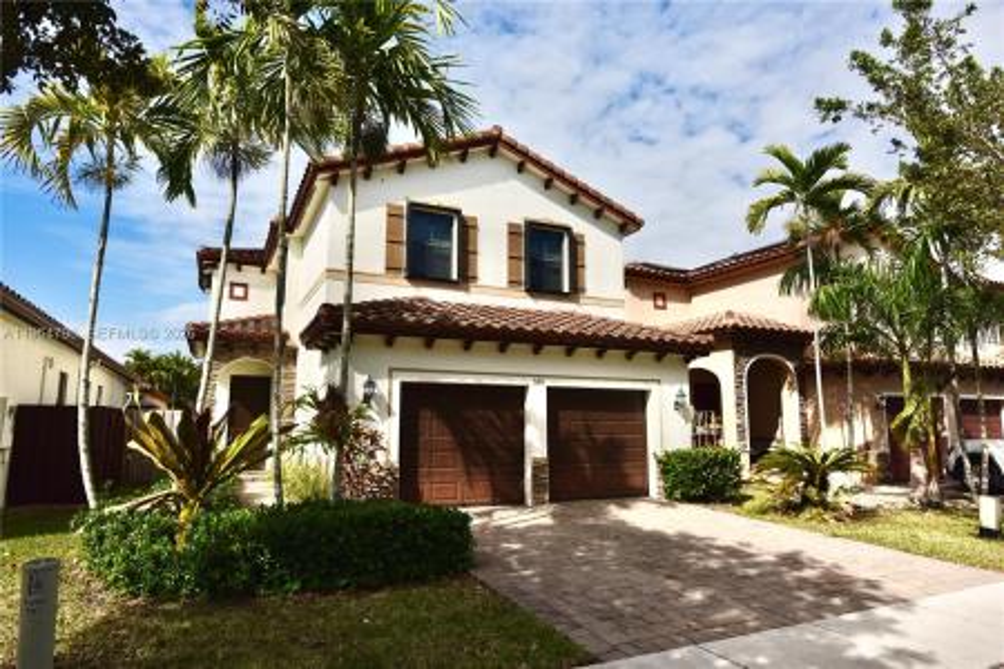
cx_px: 502
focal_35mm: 23
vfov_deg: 55.1
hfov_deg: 76.1
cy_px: 334
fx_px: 641
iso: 200
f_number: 8
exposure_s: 1/1600
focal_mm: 23
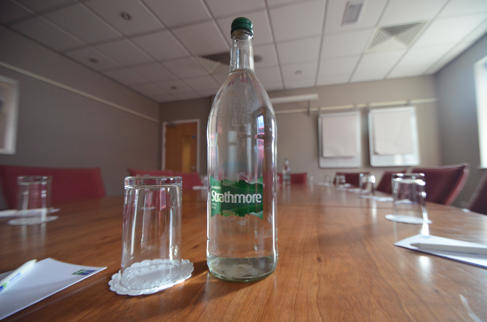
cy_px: 161
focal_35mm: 15
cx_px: 244
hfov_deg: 100.5
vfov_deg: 77.1
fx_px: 202
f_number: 3.5
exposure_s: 1/100
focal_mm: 10
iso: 1600
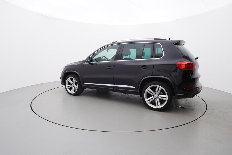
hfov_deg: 77.3
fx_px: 145
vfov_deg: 56.2
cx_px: 116
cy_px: 78
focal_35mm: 22
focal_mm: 15
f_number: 5
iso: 200
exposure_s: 1/80
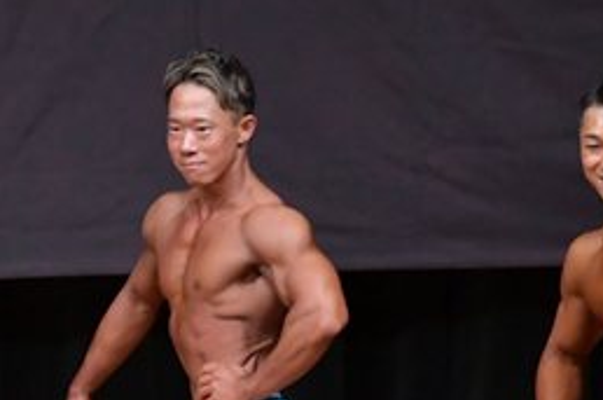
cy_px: 318
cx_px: -200
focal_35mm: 677
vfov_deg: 2.0
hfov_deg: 3.0
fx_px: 11319
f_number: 5.6
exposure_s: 1/400
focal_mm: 150
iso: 5000
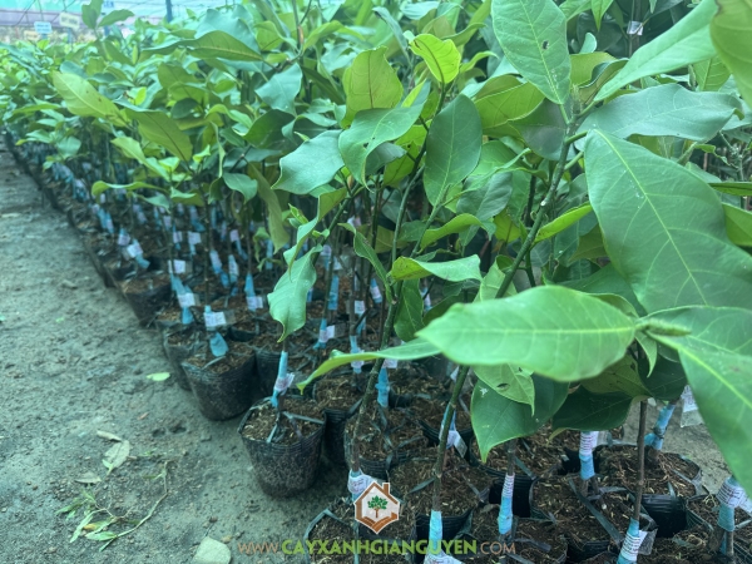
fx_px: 521
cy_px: 282
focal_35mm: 24
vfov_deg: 56.8
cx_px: 376
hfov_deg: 71.6
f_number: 1.78
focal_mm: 6.76
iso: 80
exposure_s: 1/121
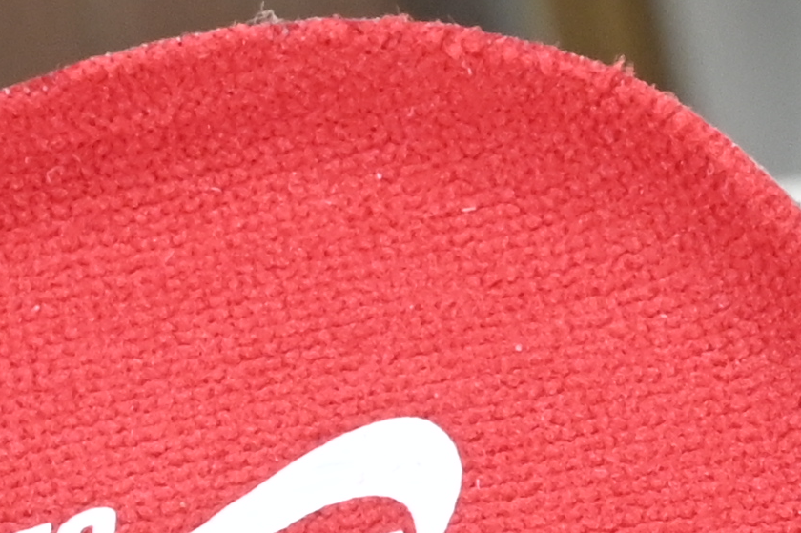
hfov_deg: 6.3
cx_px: 1162
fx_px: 7204
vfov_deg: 4.2
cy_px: 1077
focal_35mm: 324
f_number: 14
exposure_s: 1/50
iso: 2000
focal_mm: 45
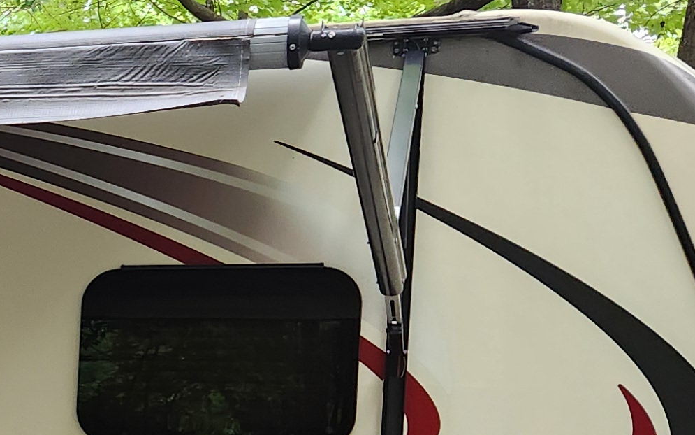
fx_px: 1856
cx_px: -418
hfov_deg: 18.3
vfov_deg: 13.1
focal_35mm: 98
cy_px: 493
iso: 160
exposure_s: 1/180
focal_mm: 5.4
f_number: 1.8
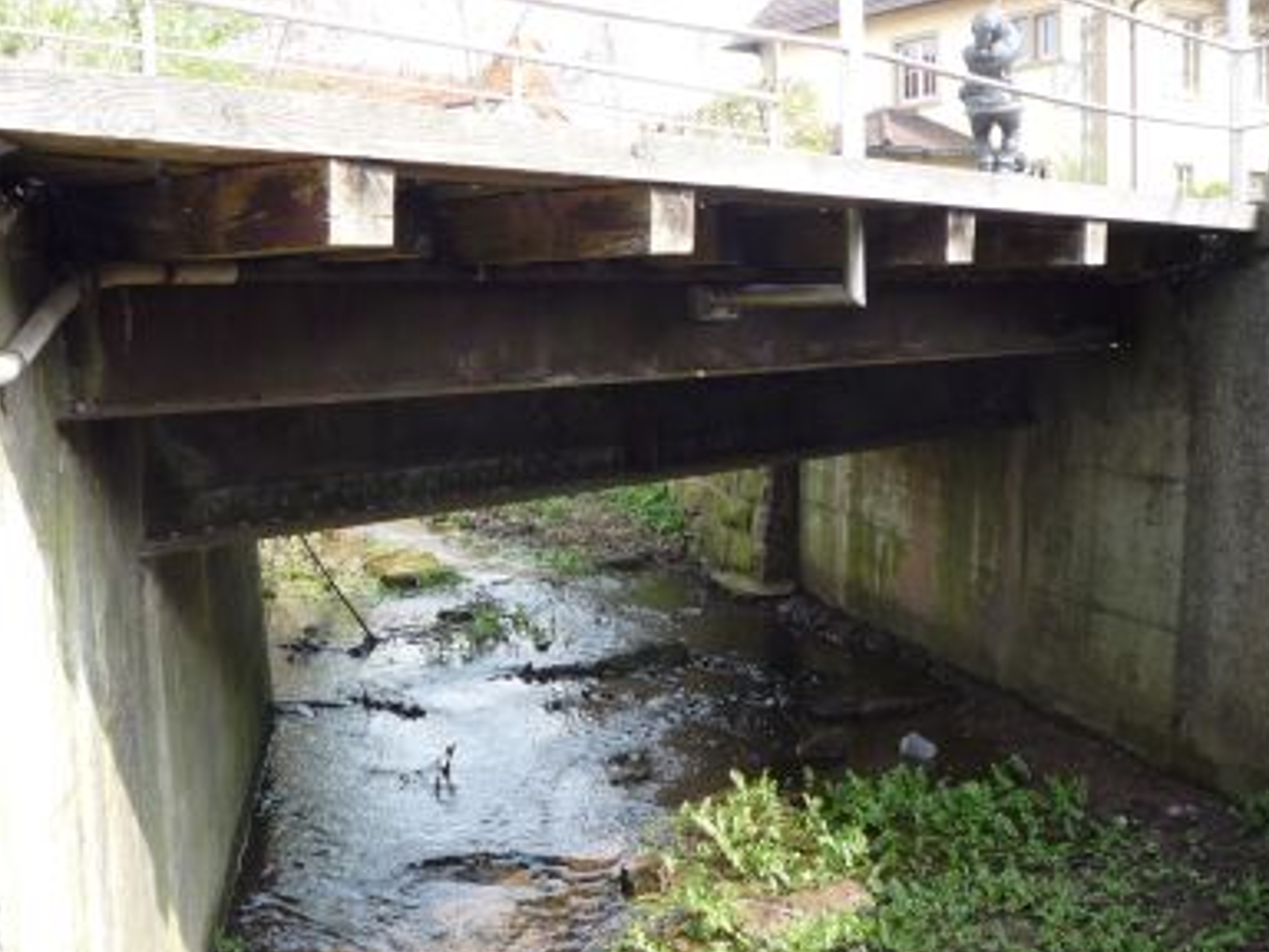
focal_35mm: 40
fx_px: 1466
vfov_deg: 35.9
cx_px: 578
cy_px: 433
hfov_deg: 46.7
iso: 100
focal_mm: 5.2
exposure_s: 1/100
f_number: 4
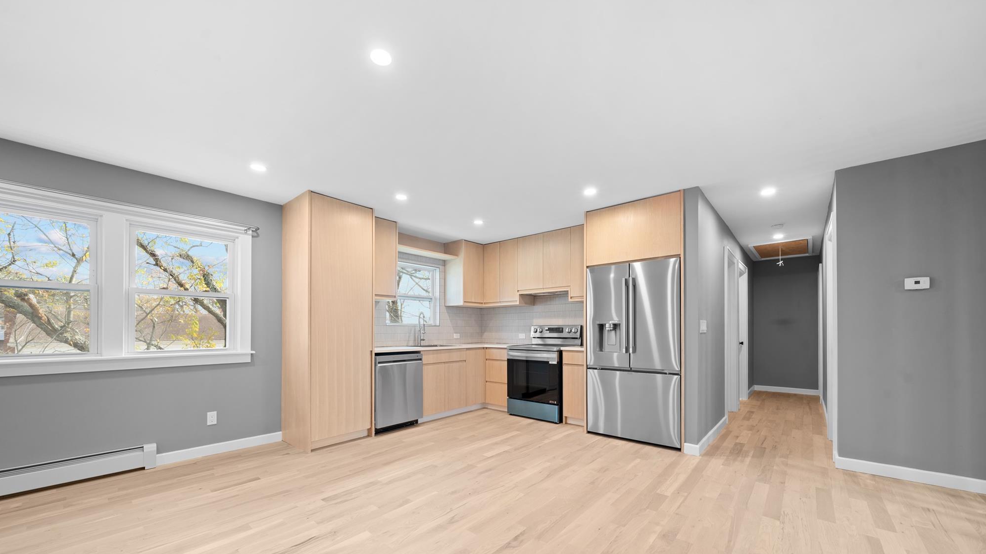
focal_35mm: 14
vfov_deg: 73.5
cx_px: 487
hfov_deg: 106.8
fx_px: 366
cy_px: 332
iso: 250
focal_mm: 13
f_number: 8
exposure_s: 1/2
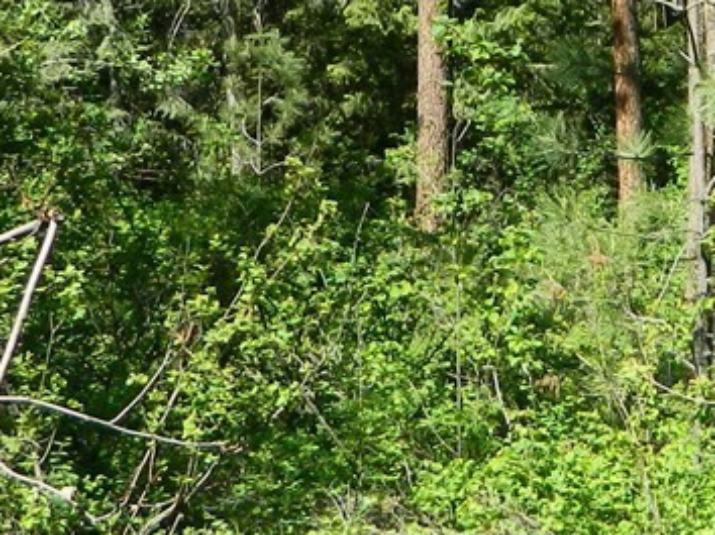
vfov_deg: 13.1
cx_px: 834
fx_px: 2332
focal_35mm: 113
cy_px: 222
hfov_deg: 16.8
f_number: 3.1
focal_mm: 4.5
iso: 80
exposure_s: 1/640
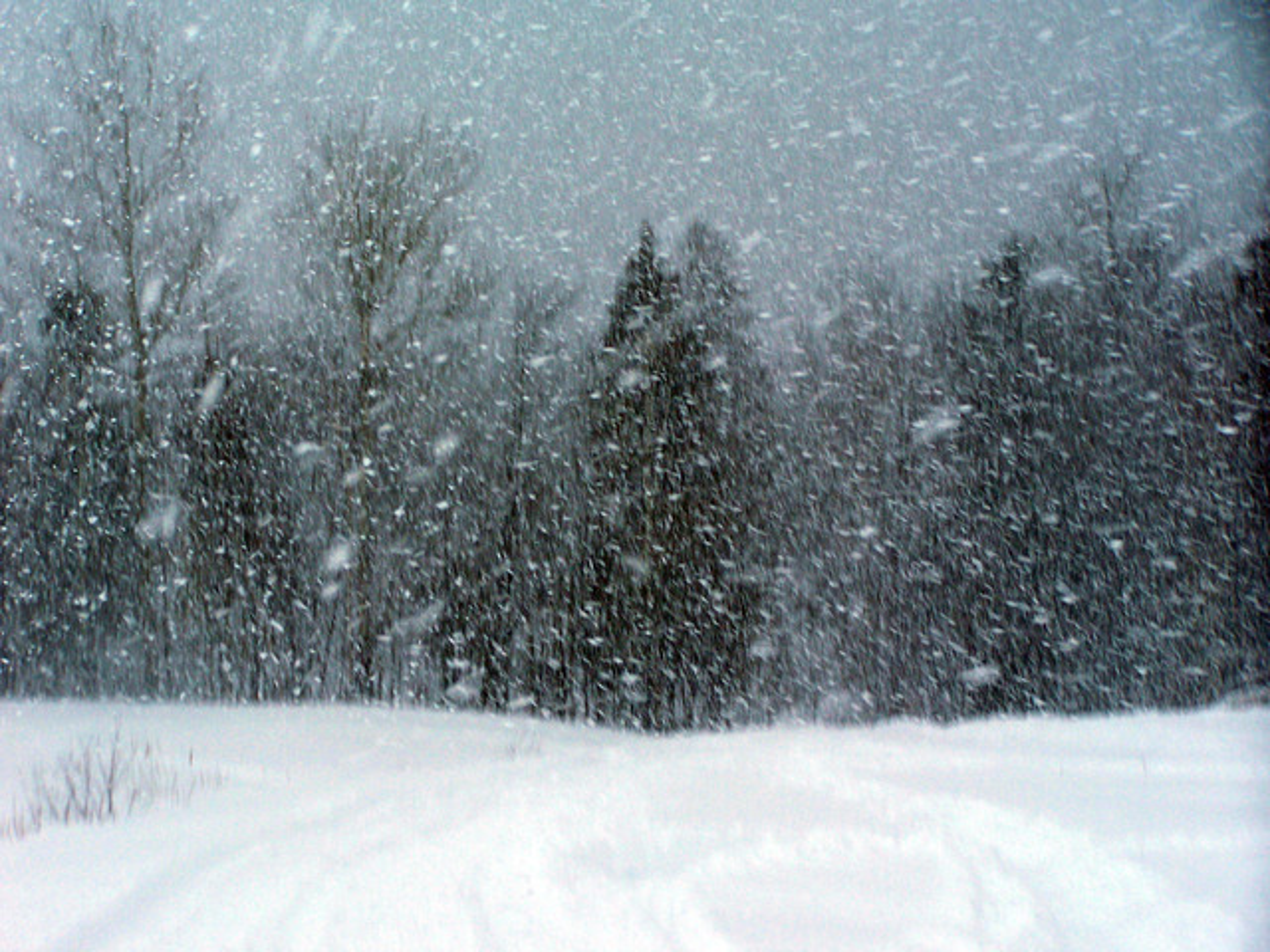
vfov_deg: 14.1
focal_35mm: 105
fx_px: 3852
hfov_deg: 18.7
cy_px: 476
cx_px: 635
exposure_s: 1/80
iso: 80
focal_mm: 17.5
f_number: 3.2
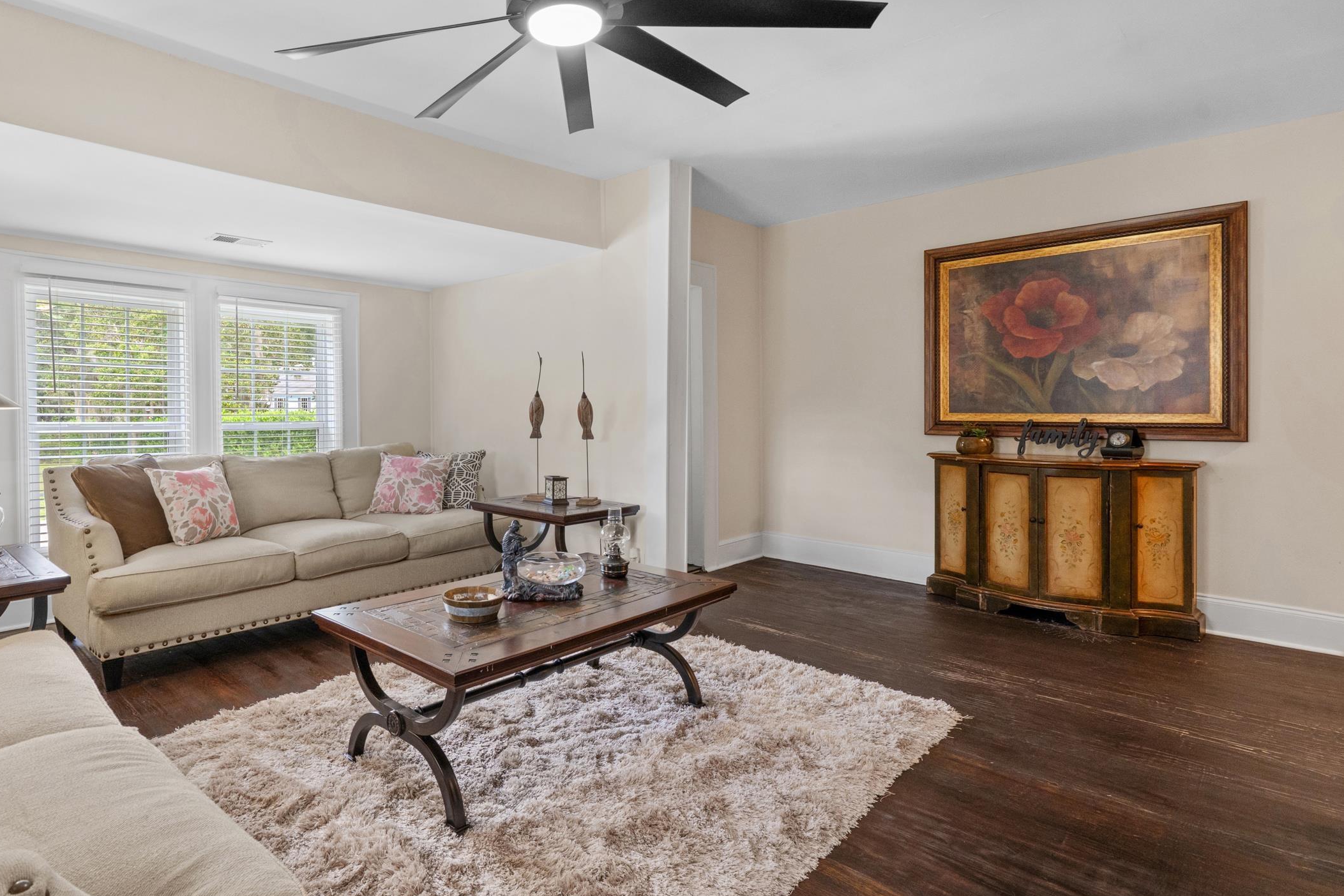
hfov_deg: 86.0
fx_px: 709
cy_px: 412
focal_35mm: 19
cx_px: 547
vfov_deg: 64.5
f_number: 8
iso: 1000
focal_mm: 16
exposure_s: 1/15
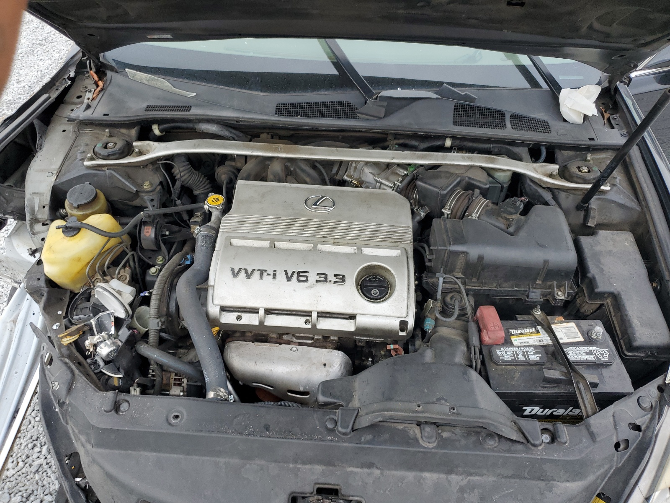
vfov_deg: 53.1
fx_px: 503
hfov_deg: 67.3
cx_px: 335
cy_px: 252
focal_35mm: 26
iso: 50
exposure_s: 1/455
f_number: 1.5
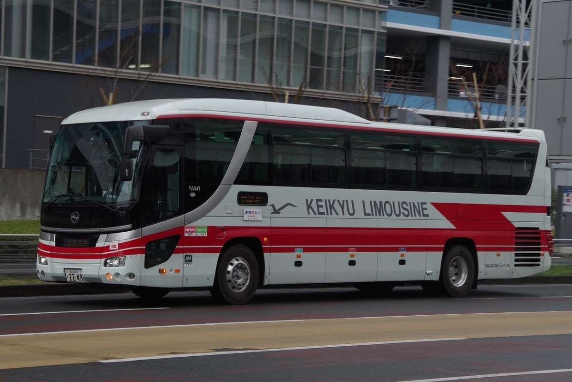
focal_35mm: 80
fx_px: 1264
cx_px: 286
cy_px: 191
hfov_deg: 25.5
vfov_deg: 17.2
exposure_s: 1/200
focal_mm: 53
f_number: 9
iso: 400
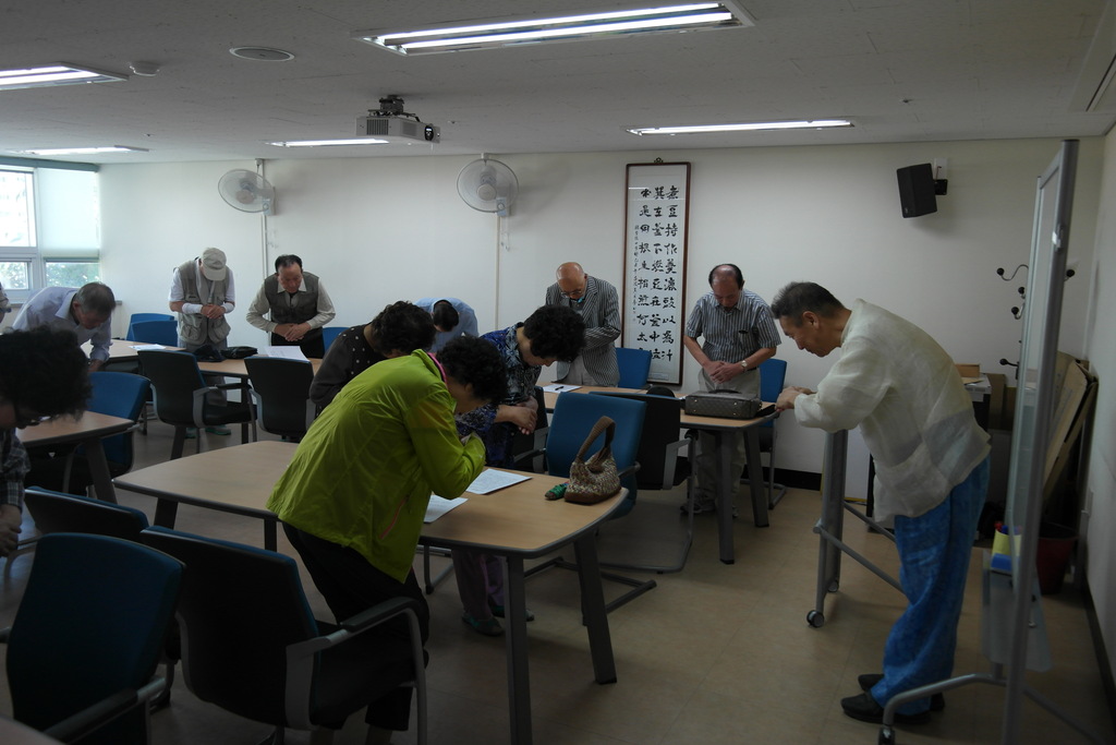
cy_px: 372
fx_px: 837
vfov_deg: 47.9
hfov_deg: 67.4
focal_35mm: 27
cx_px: 558
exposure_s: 1/80
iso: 400
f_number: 3.5
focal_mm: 18
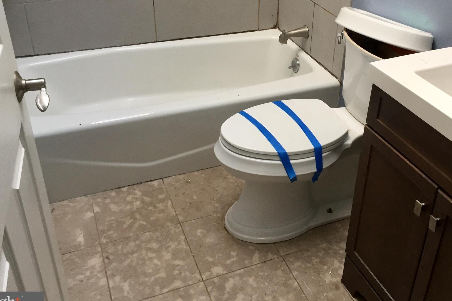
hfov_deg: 50.5
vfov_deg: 34.7
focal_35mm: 38
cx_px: 259
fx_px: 477
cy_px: 101
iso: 40
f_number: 2.2
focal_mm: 4.15
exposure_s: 1/30
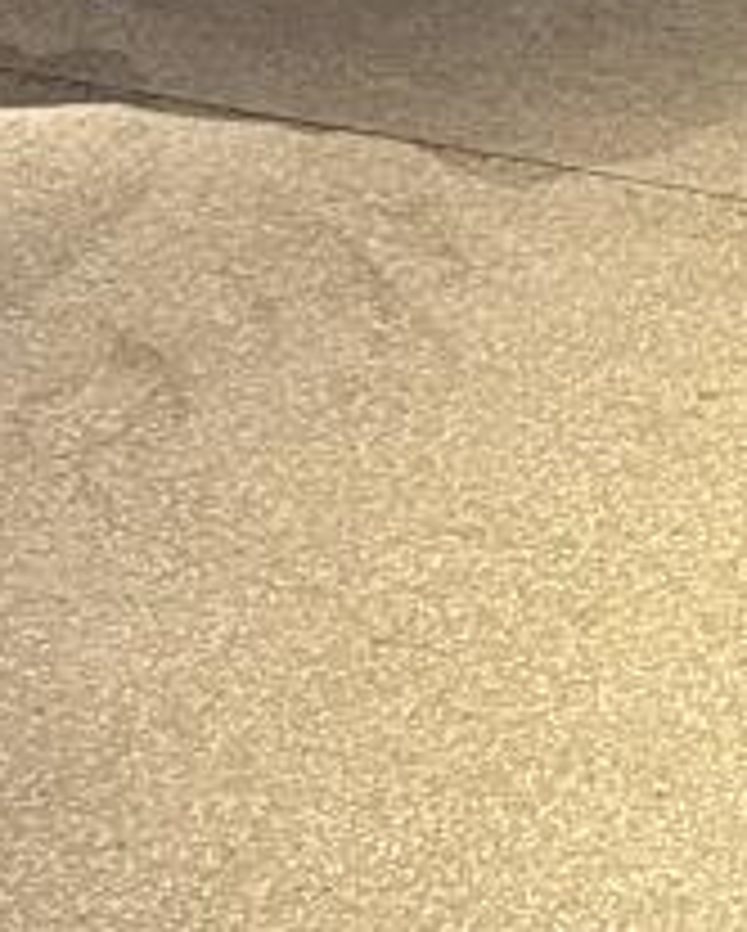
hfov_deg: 8.9
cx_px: 1544
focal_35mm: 163
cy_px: -1859
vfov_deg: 9.4
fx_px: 4498
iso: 640
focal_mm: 6.76
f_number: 1.78
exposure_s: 1/57
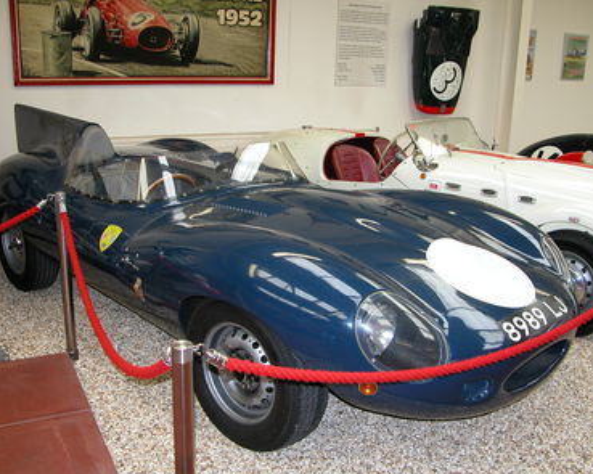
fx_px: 649
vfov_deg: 40.1
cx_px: 294
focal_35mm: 37
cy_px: 239
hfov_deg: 49.1
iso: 100
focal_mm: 8.9
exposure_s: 1/30
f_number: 2.8
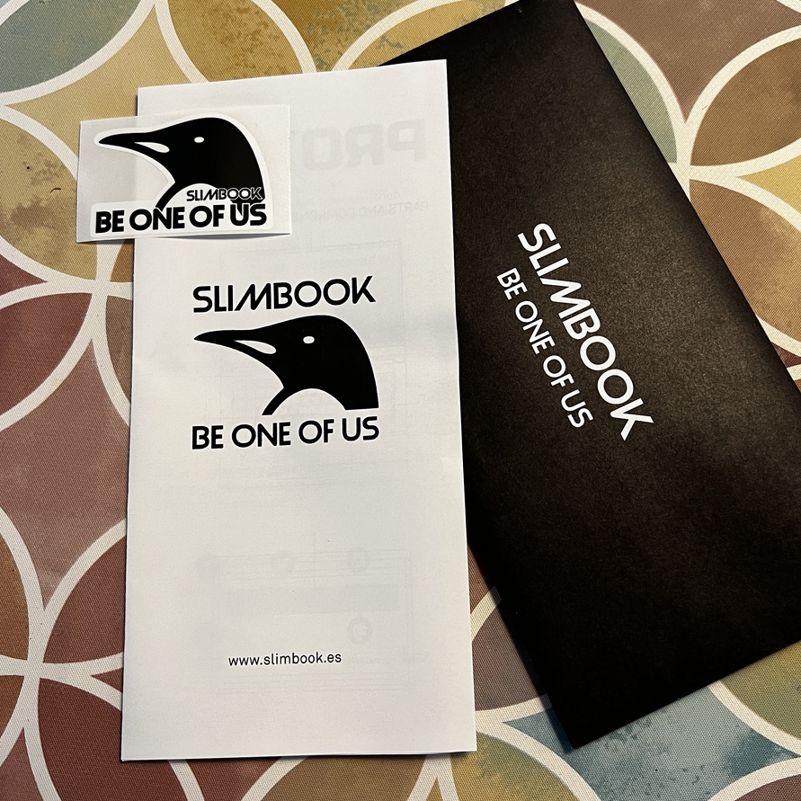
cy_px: 376
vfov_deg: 49.7
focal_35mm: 33
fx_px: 864
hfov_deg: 49.7
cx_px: 433
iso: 125
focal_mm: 5.7
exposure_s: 1/59
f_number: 1.5
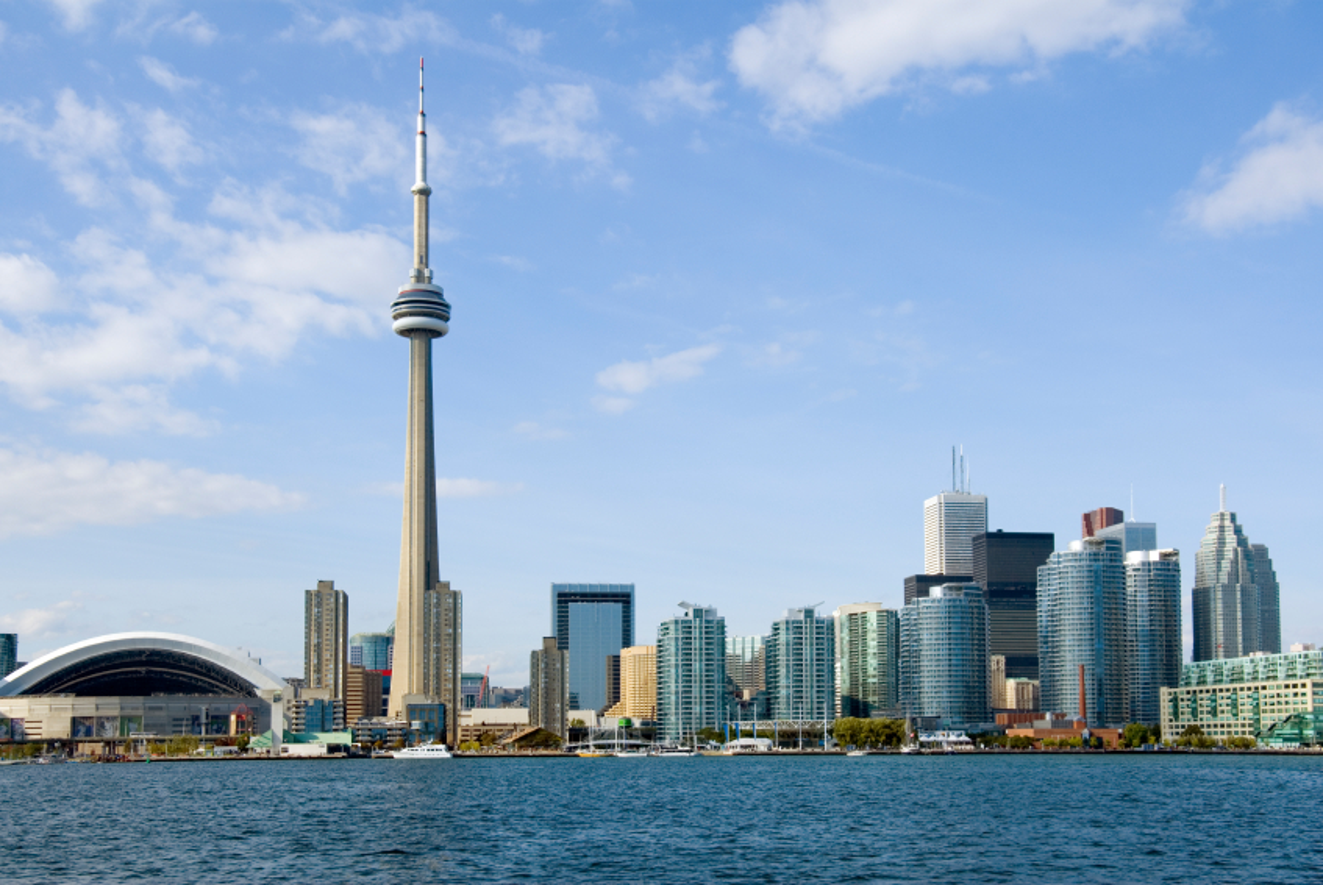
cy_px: 442
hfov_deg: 44.9
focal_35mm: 44
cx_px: 662
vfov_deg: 30.9
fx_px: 1601
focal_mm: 29
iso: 100
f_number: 10
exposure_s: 1/160
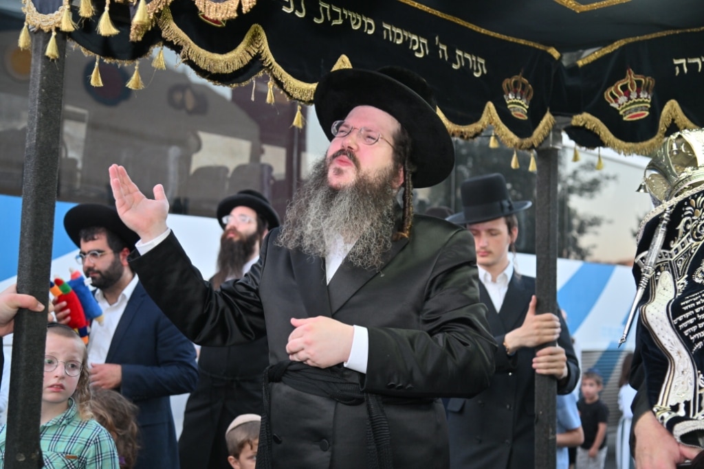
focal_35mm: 50
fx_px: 978
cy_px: 234
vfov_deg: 27.0
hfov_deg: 39.6
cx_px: 352
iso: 500
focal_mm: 50
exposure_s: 1/200
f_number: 4
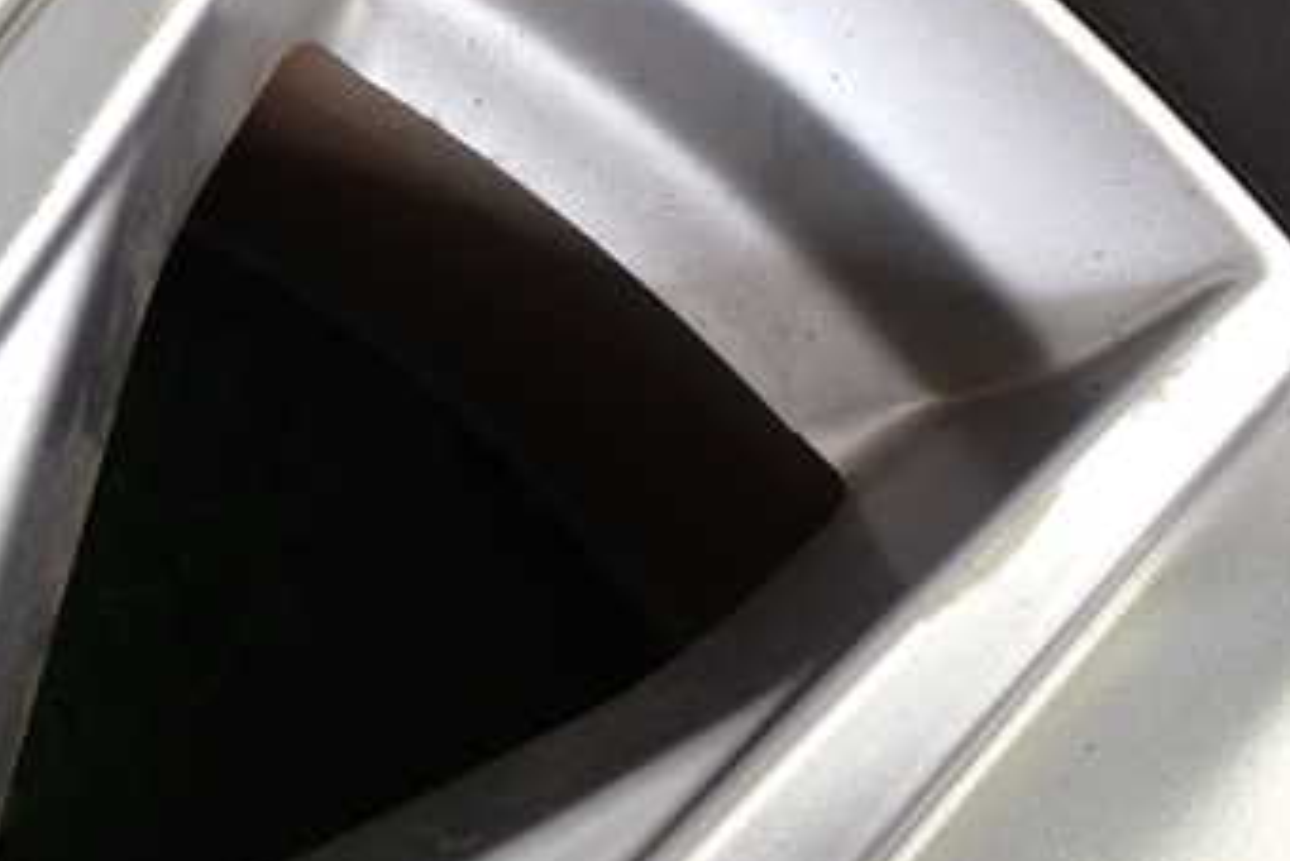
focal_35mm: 55
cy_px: 254
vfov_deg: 24.5
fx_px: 1972
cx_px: 387
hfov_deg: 35.7
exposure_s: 1/30
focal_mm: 5.4
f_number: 2.3
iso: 200
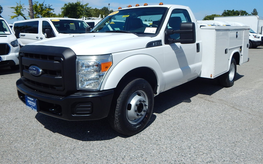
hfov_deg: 62.9
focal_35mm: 30
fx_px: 215
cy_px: 66
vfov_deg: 41.6
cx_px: 133
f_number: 6.3
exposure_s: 1/1000
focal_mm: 5.1
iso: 125
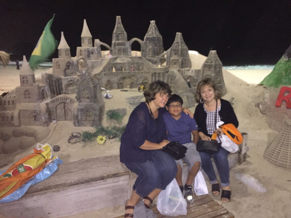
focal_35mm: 29
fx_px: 244
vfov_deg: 48.2
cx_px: 146
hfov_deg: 61.7
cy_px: 109
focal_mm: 4.15
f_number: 2.2
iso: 500
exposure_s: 1/16
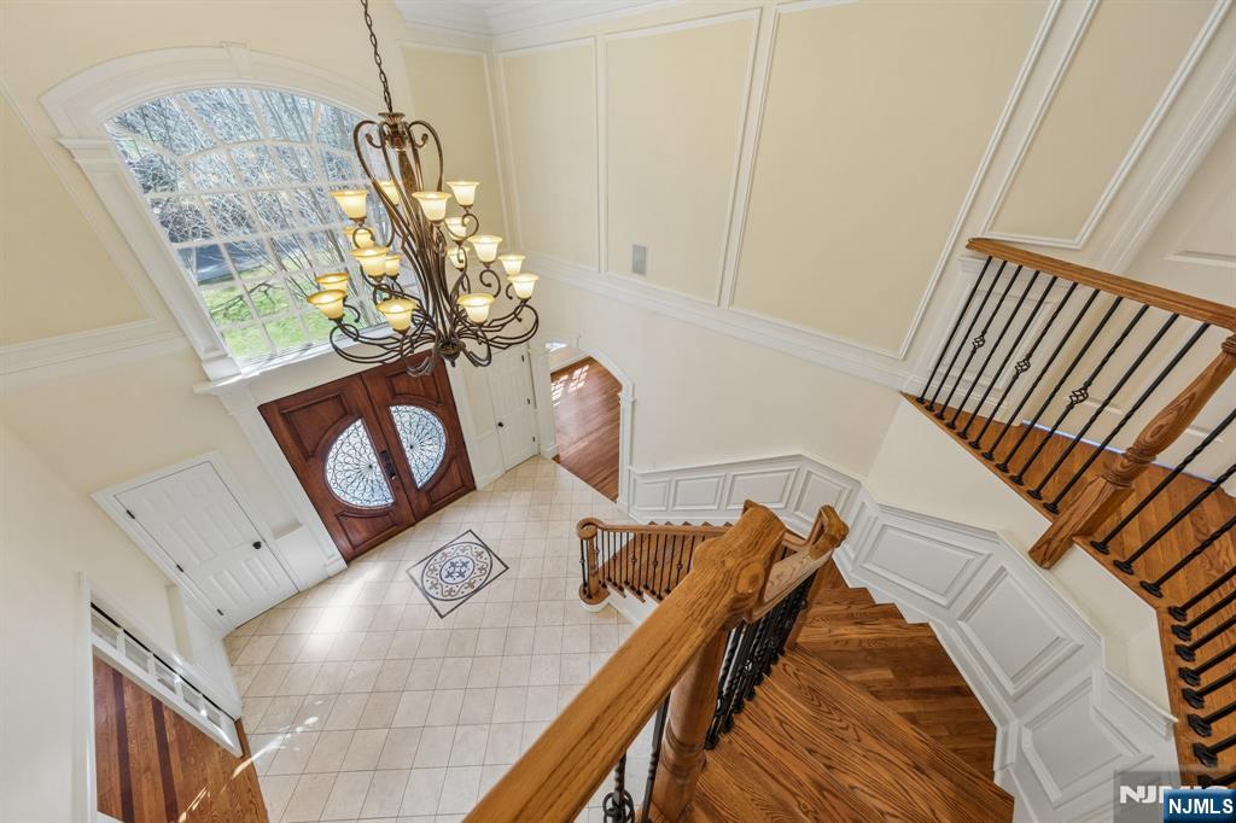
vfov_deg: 90.0
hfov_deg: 112.6
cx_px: 618
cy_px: 412
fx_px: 412
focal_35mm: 12
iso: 400
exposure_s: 1/40
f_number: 8
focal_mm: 8
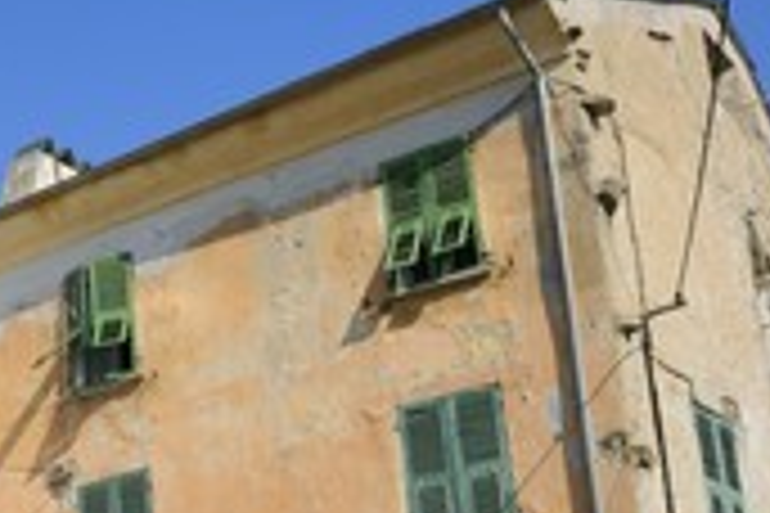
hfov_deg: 24.5
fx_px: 1625
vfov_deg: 17.8
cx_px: -117
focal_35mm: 76
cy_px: 418
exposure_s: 1/200
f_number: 14
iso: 200
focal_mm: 31
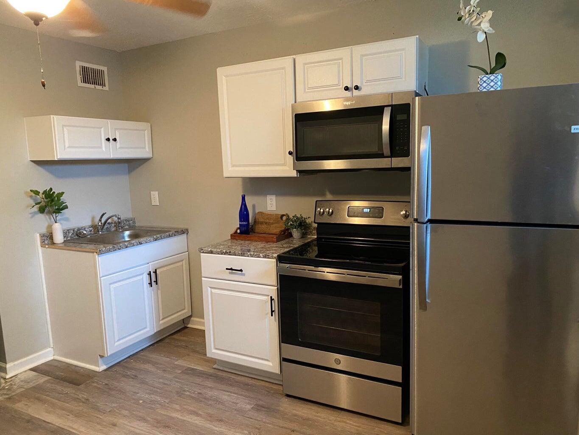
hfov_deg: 67.3
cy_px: 218
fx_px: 435
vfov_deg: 53.1
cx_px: 290
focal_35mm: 26
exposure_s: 1/40
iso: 500
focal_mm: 4.25
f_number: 1.8
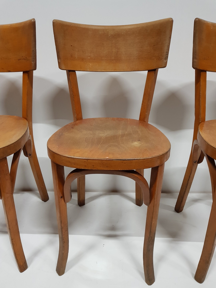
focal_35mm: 26
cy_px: 144
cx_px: 108
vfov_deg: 67.3
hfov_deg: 53.1
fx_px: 216
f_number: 1.7
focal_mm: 4.2
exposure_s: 1/24
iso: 200
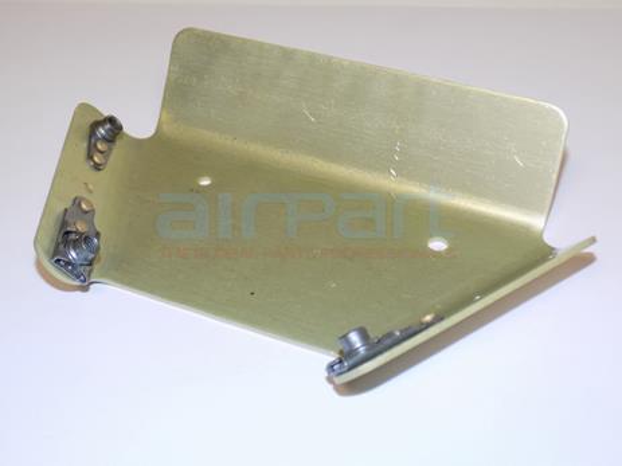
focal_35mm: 52
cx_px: 311
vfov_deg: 28.0
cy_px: 233
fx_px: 934
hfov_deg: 36.8
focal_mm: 9.3
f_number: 3.9
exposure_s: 1/30
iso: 320
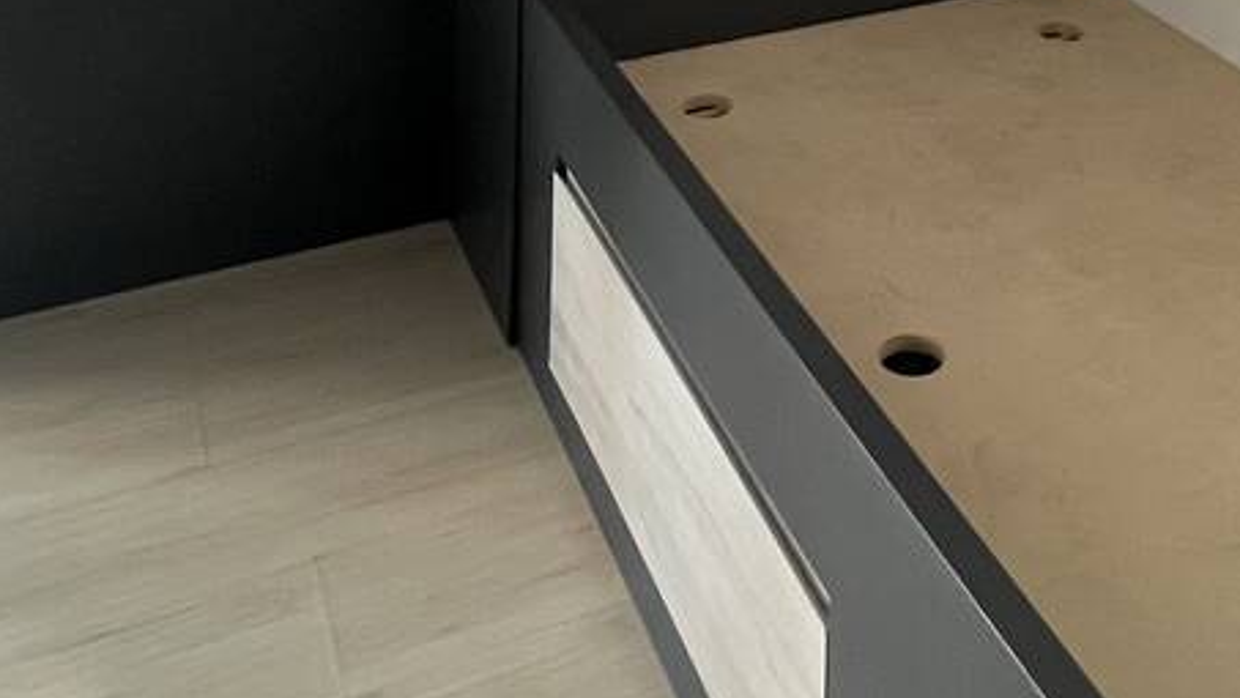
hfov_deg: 44.2
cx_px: 909
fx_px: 1480
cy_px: -616
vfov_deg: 19.0
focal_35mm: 45
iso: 250
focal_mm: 1.57
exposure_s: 1/70
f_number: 1.8
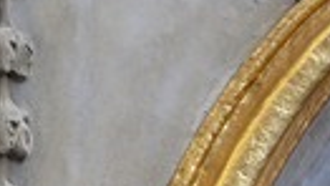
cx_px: 489
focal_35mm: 802
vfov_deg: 1.5
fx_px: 7025
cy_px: 719
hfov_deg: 2.7
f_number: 3.6
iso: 100
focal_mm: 27.2
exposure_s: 1/60
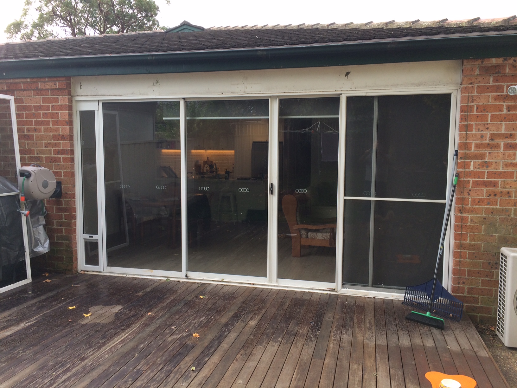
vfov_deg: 48.2
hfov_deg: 61.7
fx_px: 433
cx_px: 258
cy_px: 194
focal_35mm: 29
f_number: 2.2
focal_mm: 4.15
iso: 40
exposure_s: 1/120
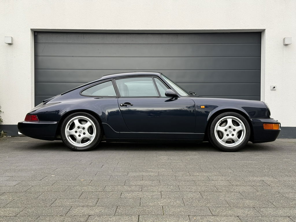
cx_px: 148
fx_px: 410
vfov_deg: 30.3
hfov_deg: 39.7
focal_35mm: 48
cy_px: 111
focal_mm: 6.76
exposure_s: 1/242
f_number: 1.78
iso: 125
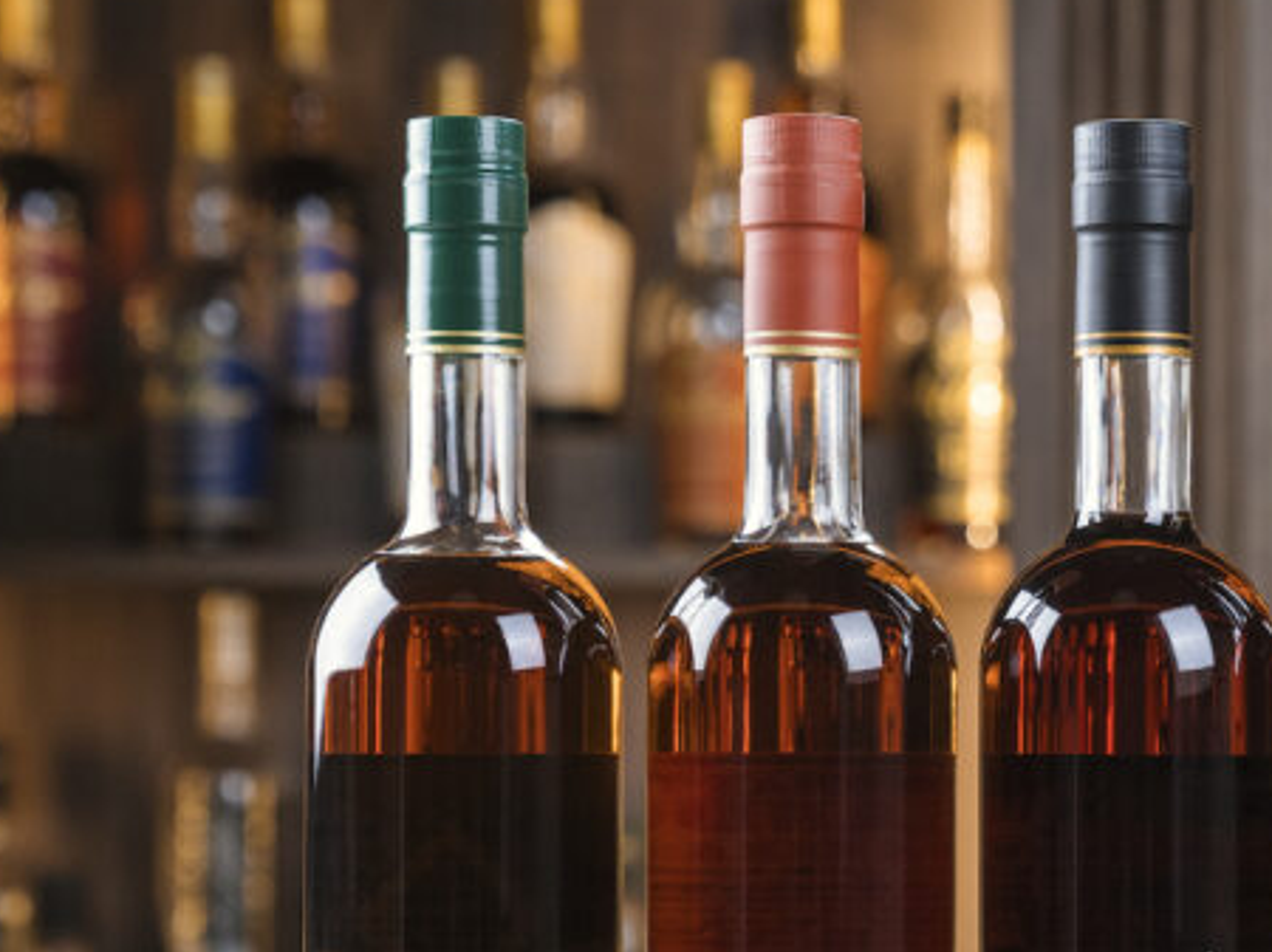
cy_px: 661
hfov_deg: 14.7
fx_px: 4885
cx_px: 1156
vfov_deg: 11.1
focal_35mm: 133
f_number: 4
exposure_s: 1/100
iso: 640
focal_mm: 54
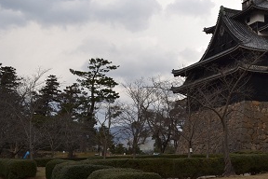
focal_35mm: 66
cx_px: 229
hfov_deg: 29.5
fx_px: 491
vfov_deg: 20.3
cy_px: 31
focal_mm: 22
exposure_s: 1/200
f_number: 9
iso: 100
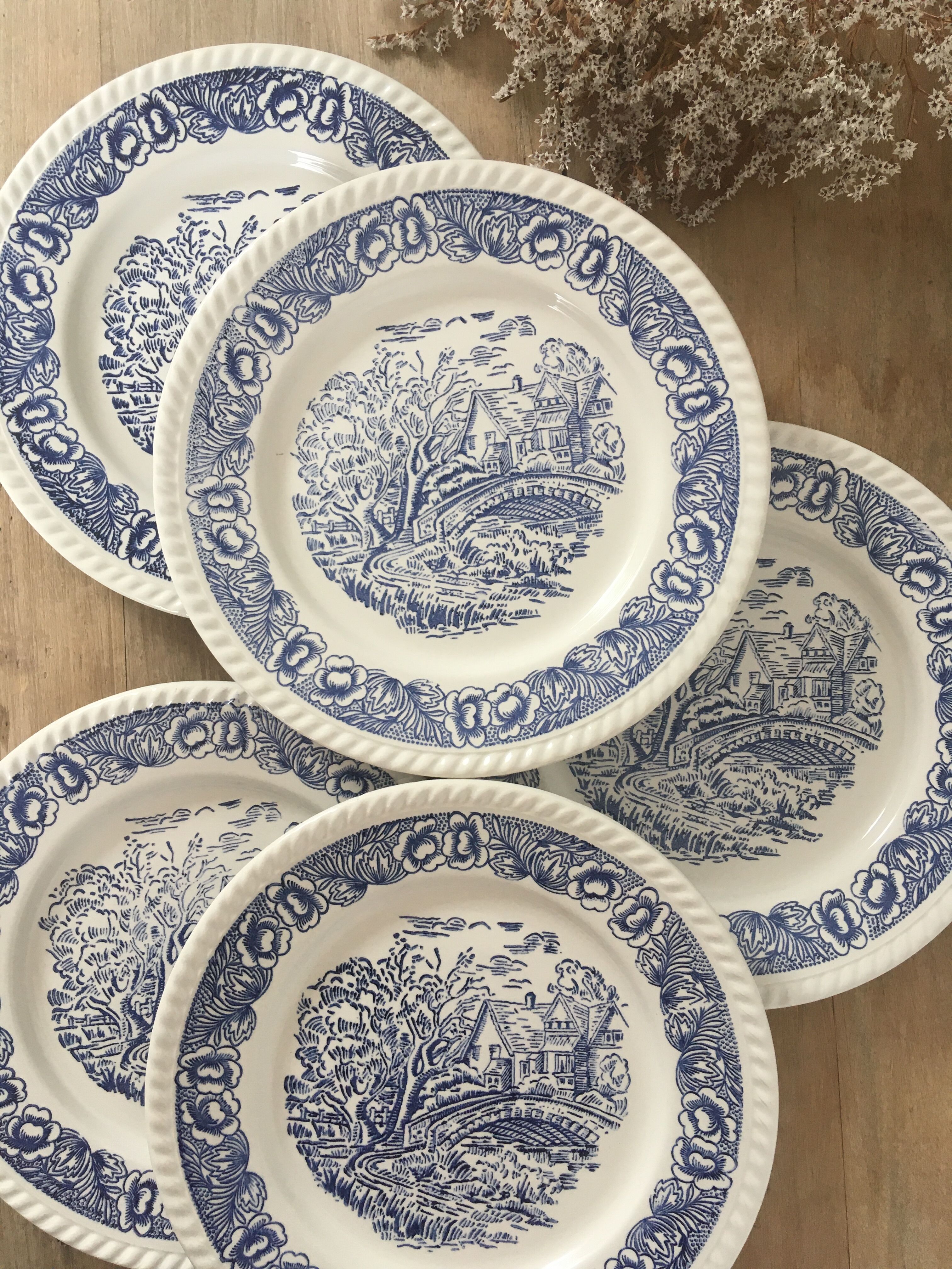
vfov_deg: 61.7
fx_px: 1063
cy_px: 634
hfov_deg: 48.2
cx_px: 476
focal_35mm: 29
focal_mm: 4.15
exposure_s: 1/33
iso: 40
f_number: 2.2
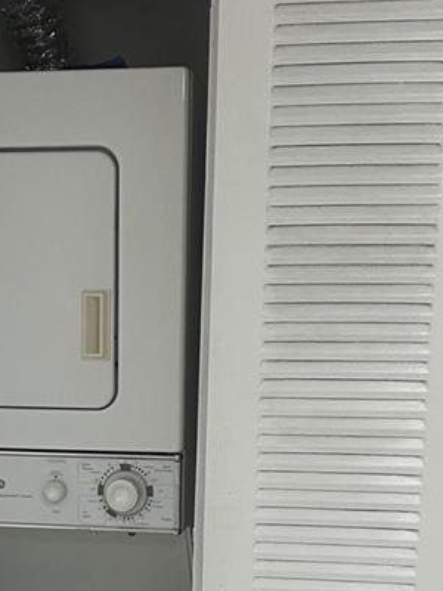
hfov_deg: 18.8
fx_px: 1331
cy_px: 570
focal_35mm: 78
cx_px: 114
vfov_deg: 24.1
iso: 125
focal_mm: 5.7
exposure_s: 1/60
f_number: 1.5
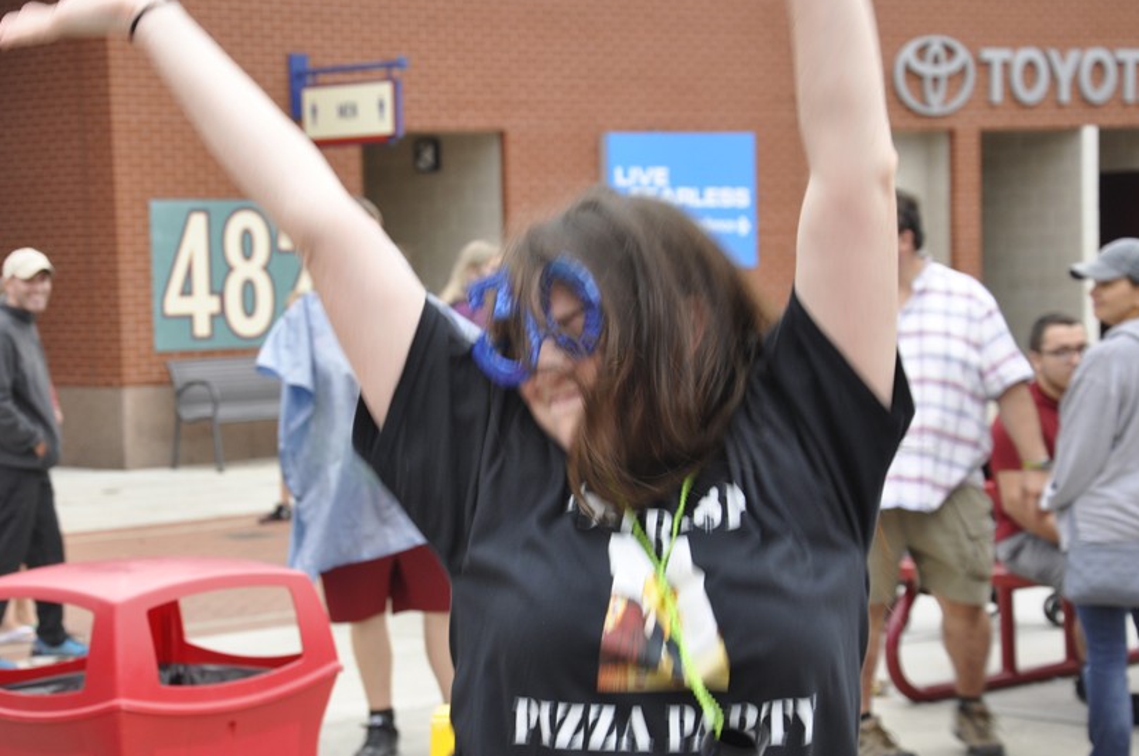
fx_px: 3065
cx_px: 480
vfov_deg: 14.1
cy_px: 409
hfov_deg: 21.0
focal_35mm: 97
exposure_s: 1/60
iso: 400
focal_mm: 52
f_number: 8
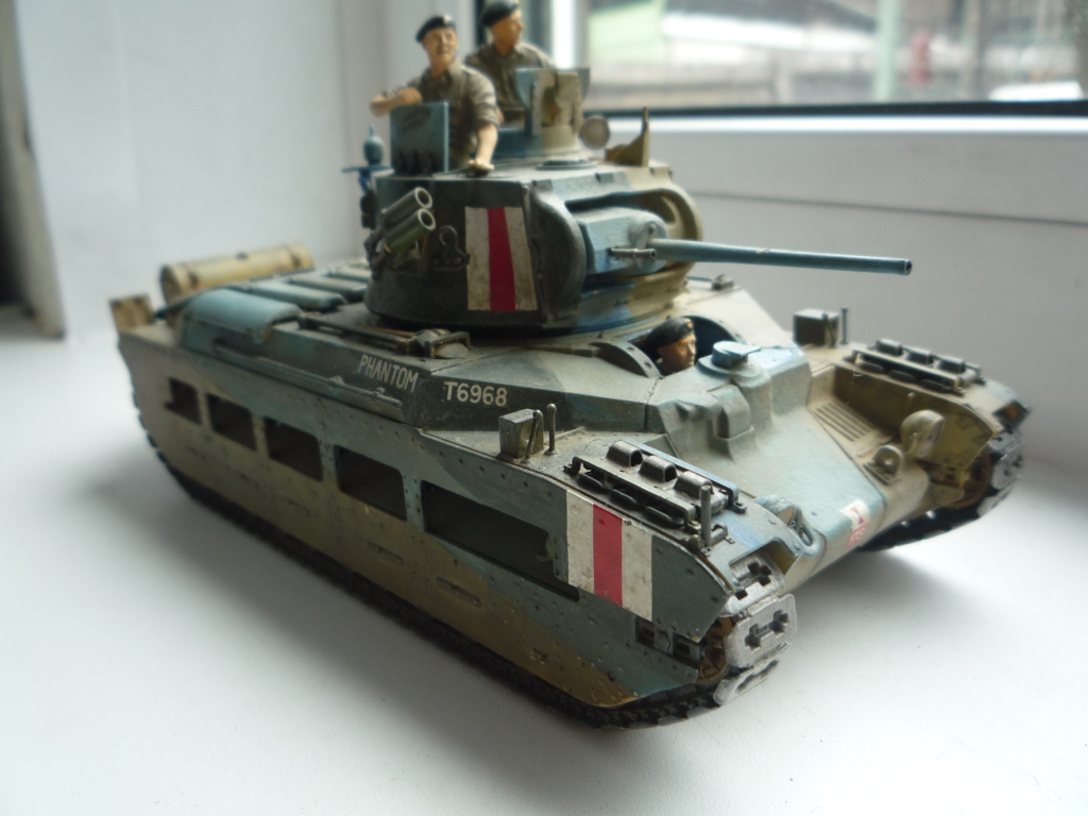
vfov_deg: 46.8
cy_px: 408
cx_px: 544
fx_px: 943
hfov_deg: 60.0
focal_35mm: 30
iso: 100
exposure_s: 1/60
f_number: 3.3
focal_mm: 5.2
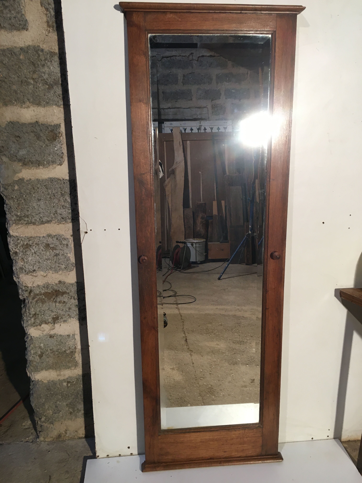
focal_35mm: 29
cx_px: 181
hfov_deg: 48.2
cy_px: 242
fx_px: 404
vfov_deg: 61.7
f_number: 2.2
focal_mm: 4.15
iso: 100
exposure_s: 1/33
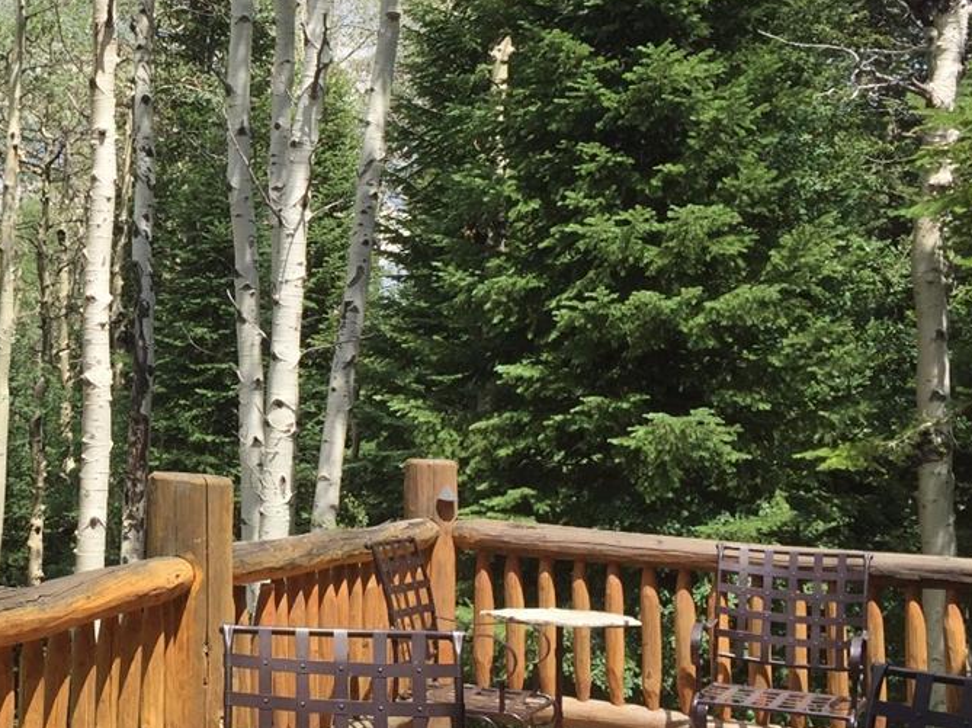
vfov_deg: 22.5
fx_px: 1824
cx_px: 13
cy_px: 250
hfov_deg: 28.1
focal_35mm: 65
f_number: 2.2
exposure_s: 1/964
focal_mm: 4.15
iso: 32
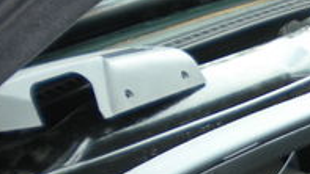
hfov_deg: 15.6
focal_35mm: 124
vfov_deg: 9.6
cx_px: 493
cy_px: 232
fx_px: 1020
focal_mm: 6.3
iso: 80
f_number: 3.1
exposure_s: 1/17.5
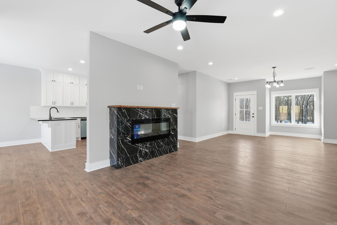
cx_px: 168
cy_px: 112
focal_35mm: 16
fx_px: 155
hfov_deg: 94.9
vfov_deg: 72.1
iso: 250
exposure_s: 1/60
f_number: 9
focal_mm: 16.5
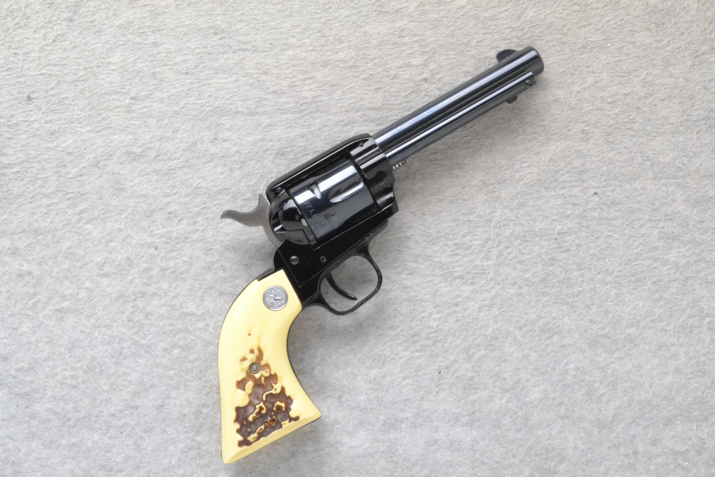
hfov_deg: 36.9
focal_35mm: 54
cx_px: 358
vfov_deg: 25.1
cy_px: 238
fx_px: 1072
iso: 3200
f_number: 20
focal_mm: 36
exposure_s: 1/60
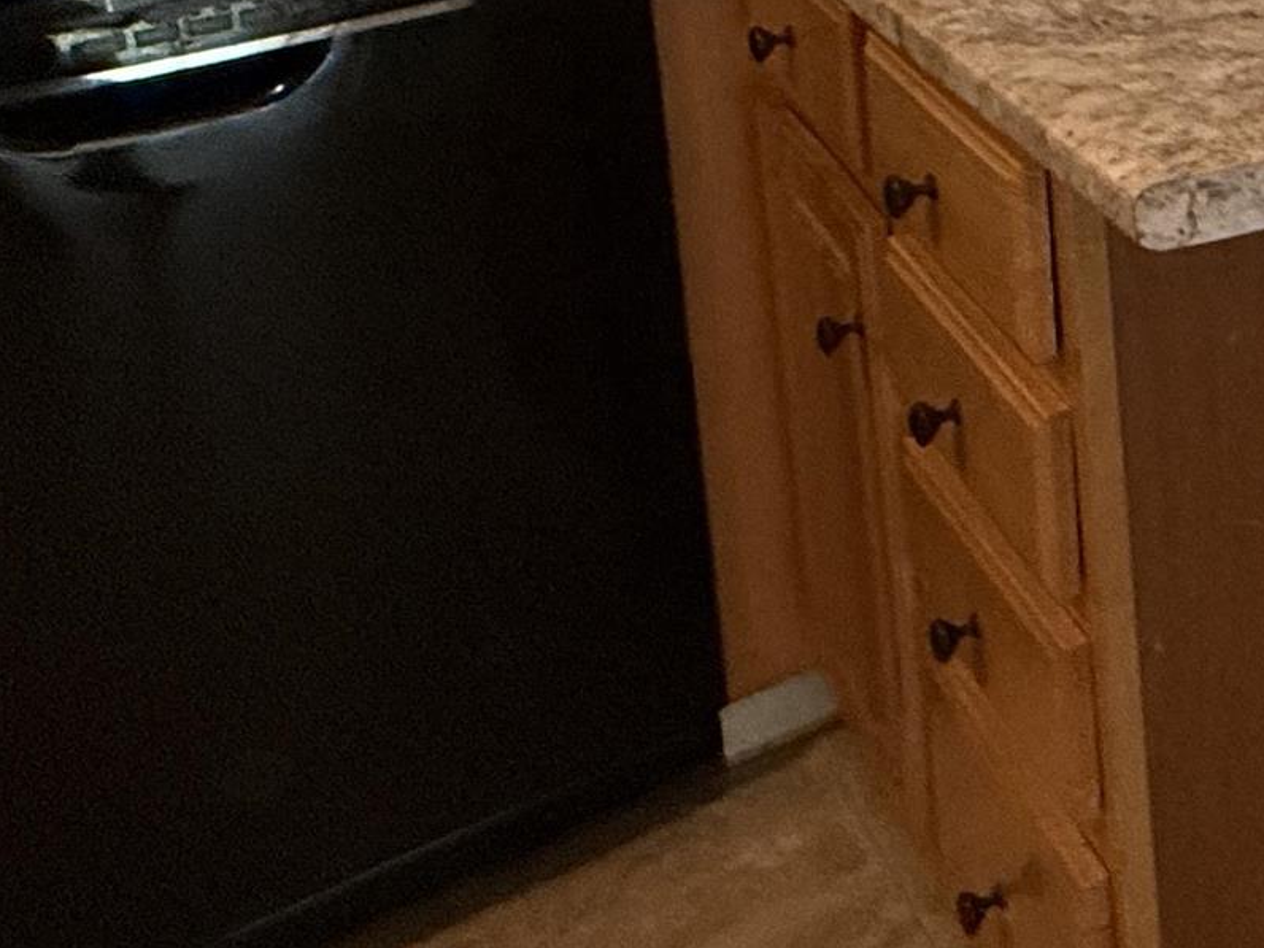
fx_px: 1972
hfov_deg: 23.9
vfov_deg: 22.7
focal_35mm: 54
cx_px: 2094
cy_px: -422
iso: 320
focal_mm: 2.22
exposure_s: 1/120
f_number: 2.2
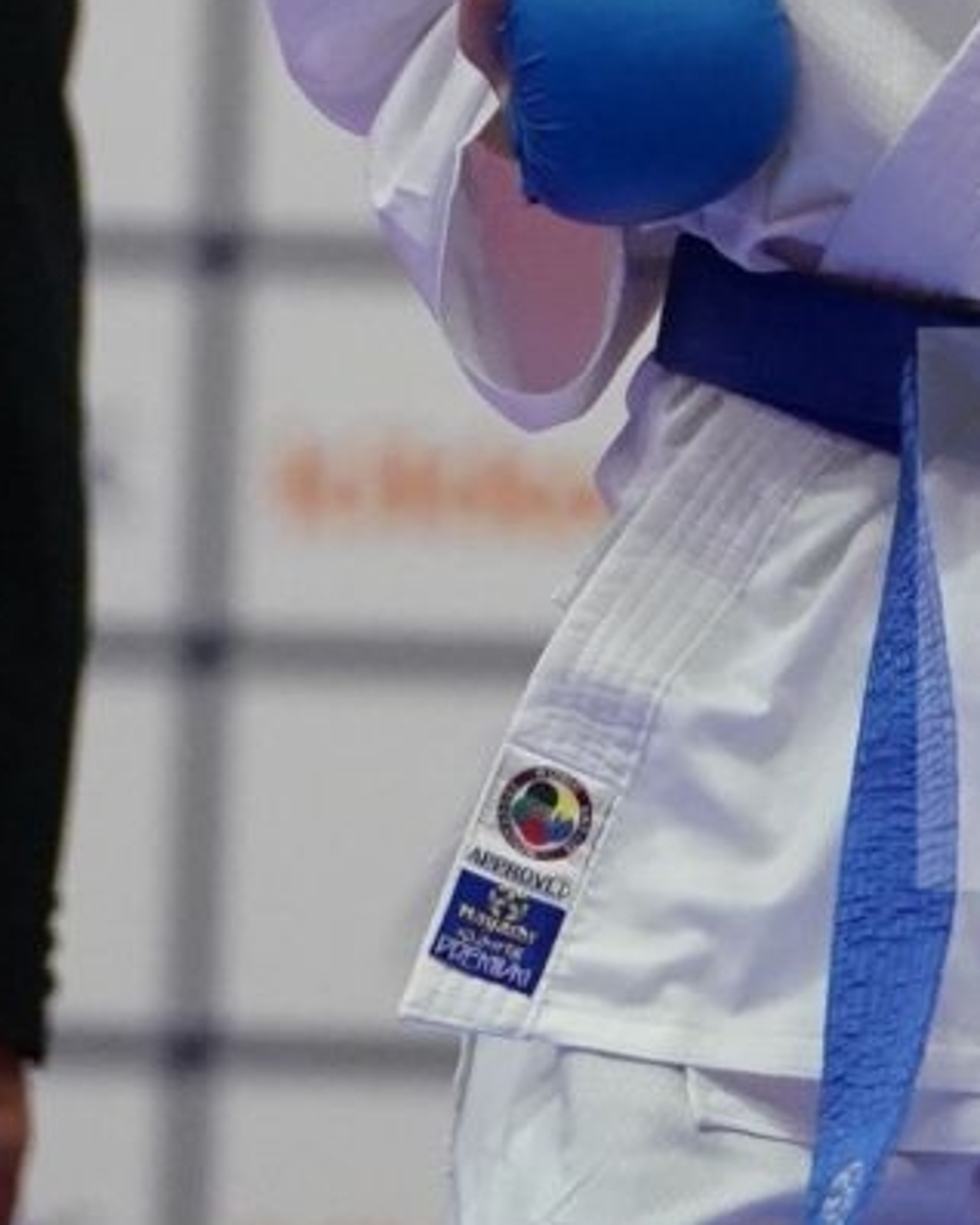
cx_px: 1205
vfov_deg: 1.8
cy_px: -488
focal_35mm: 1071
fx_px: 38800
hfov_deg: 1.4
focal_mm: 168
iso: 3200
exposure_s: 1/1000
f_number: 2.8
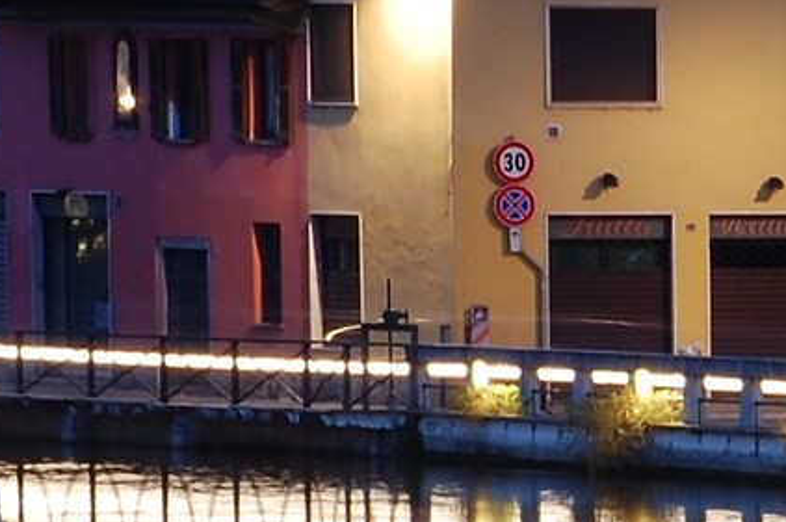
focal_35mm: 638
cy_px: 646
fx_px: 13910
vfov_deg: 2.1
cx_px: 1682
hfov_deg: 3.2
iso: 200
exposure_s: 8
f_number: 14
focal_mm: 75
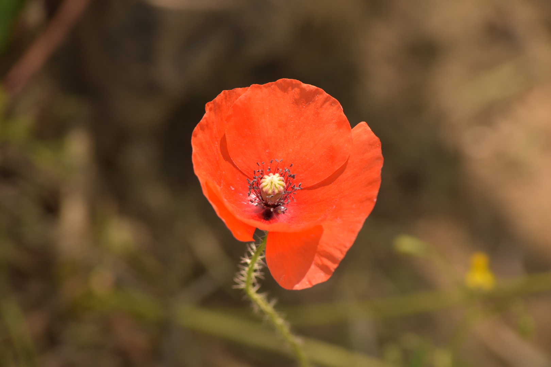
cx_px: 276
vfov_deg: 4.6
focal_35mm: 300
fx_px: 4591
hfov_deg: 6.9
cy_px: 184
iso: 400
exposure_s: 1/400
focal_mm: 200
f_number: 9
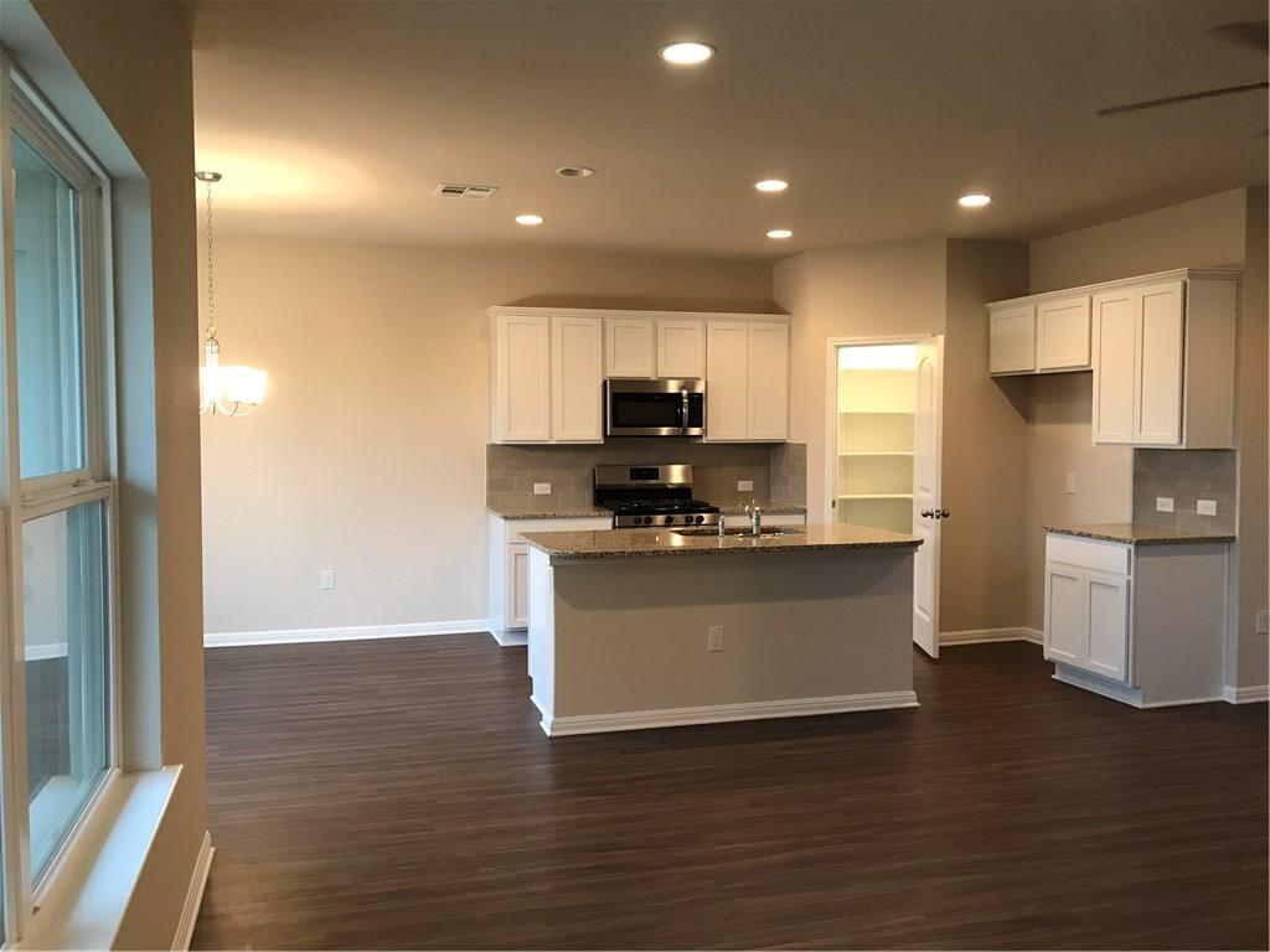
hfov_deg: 63.4
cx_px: 635
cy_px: 476
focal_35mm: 28
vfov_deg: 49.7
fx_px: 1027
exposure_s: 1/15
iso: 50
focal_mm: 3.99
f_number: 1.8
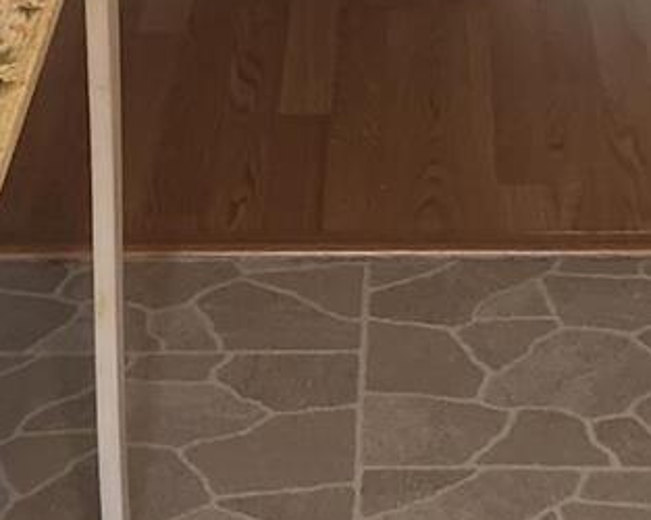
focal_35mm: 147
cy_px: -220
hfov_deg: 13.1
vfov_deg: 10.2
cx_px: 297
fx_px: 2830
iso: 200
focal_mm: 5.4
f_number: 1.8
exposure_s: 1/120
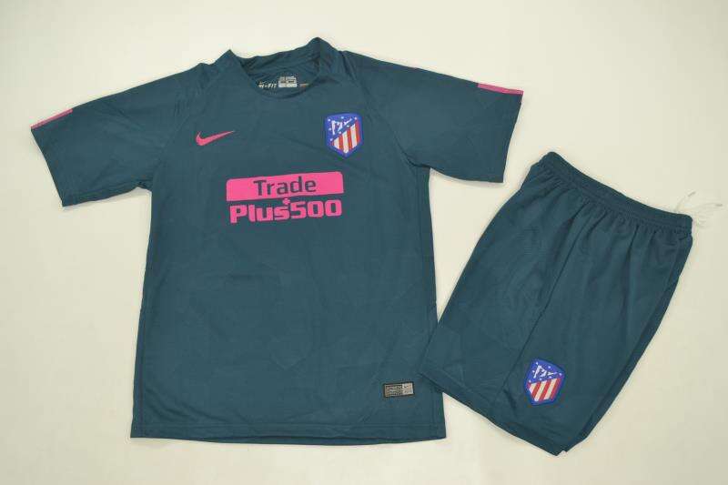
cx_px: 364
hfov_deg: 49.6
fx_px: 788
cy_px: 242
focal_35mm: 39
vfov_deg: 34.2
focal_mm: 26
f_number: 4.2
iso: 200
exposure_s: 1/125
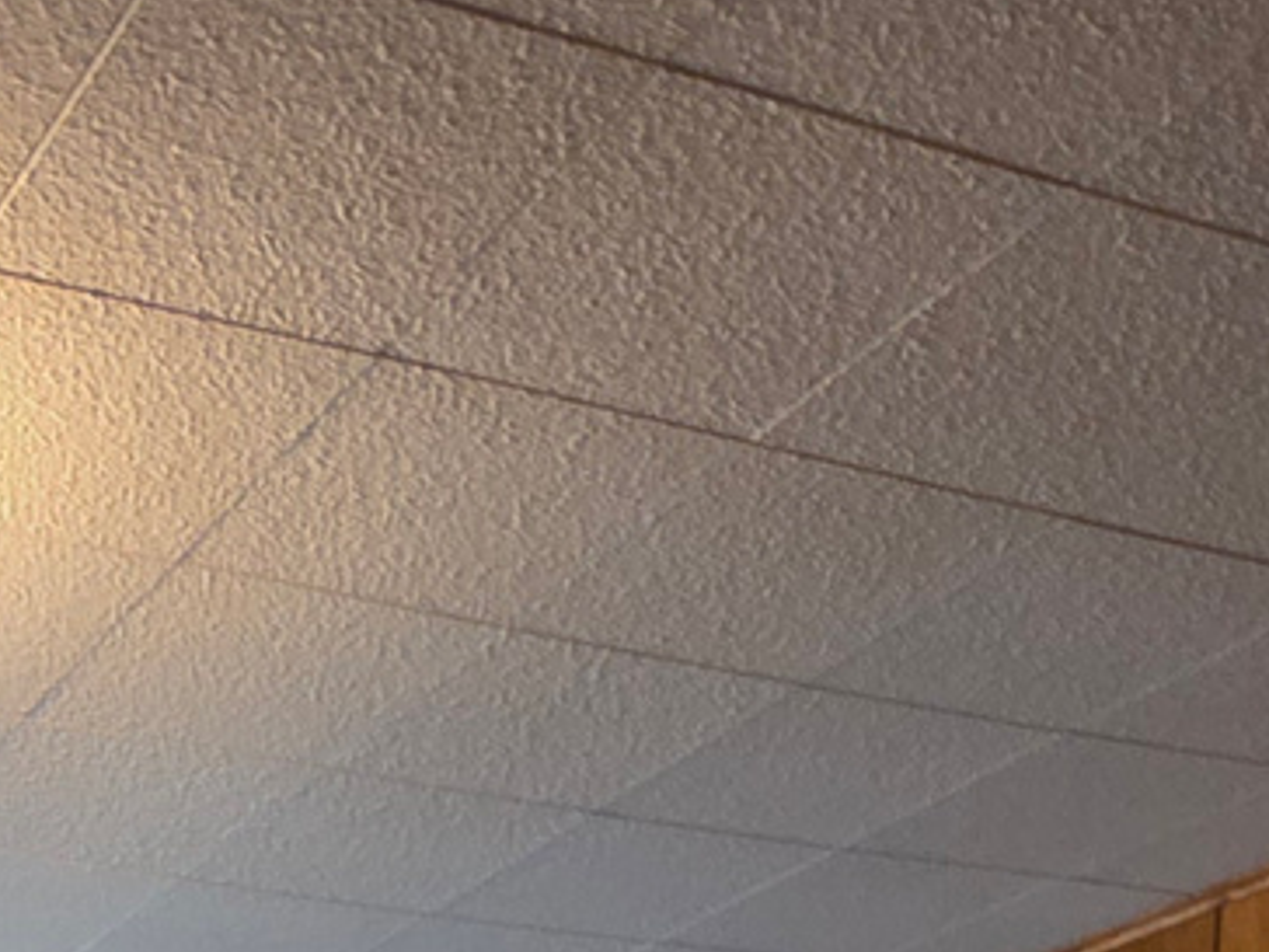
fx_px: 2346
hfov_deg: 28.1
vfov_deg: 15.1
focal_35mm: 64
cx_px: -52
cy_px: 2211
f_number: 1.9
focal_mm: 2.2
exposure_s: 1/60
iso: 640
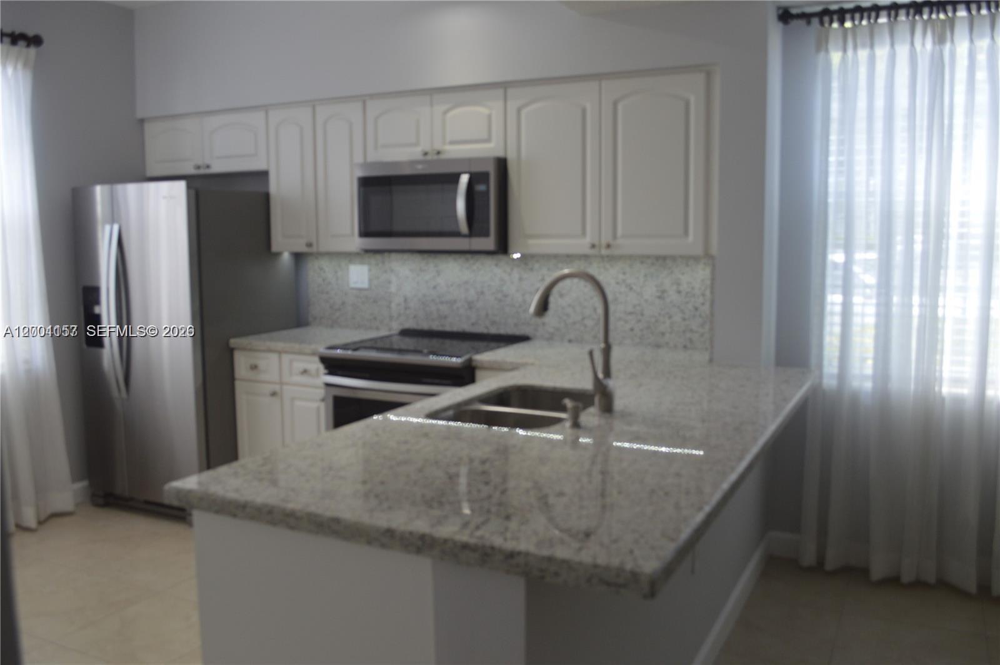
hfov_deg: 62.0
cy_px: 332
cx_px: 500
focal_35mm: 30
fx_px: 832
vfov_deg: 43.5
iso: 400
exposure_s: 1/100
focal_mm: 20
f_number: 5
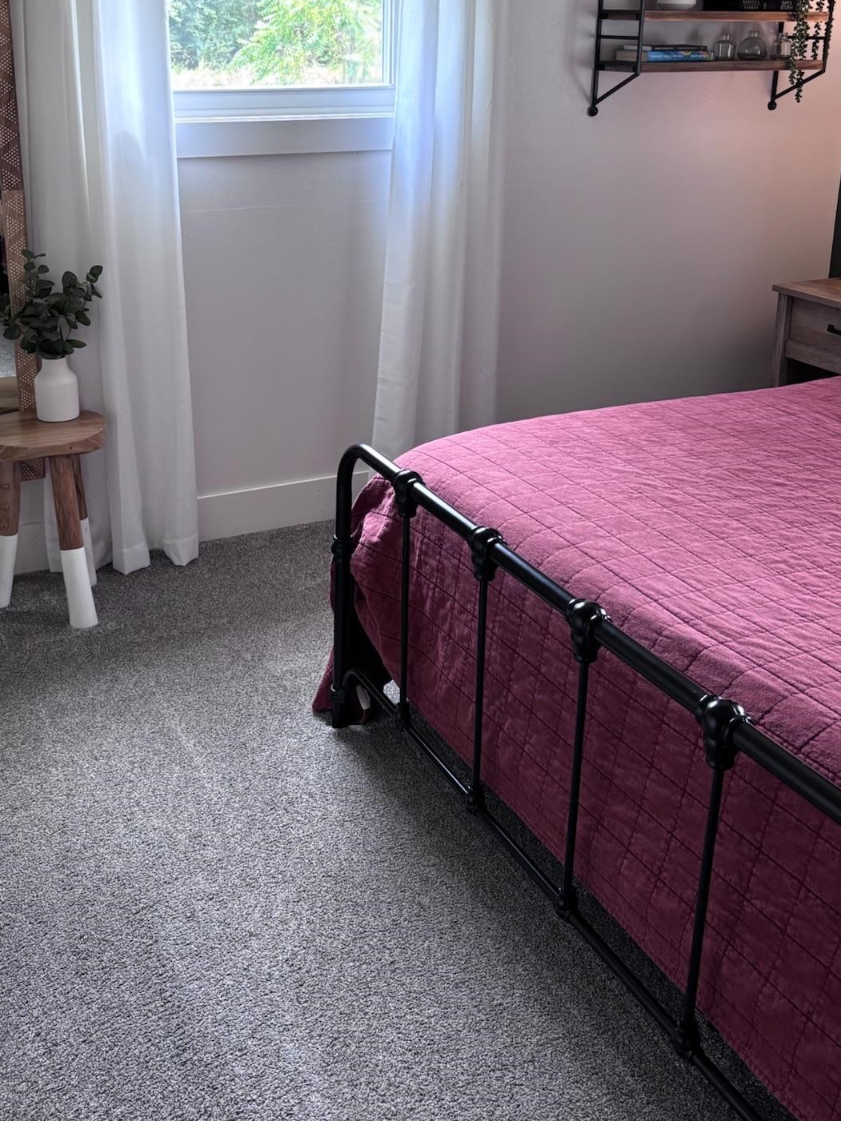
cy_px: 395
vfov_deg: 48.3
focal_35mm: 38
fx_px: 1231
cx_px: 345
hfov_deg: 37.6
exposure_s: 1/60
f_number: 1.6
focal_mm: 5.96
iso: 160
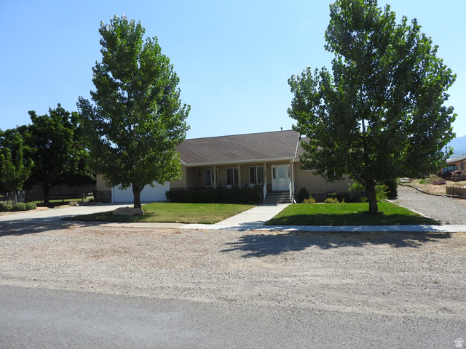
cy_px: 174
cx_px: 233
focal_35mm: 24
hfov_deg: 71.6
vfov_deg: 56.8
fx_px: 323
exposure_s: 1/1250
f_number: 3.3
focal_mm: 4.3
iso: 100
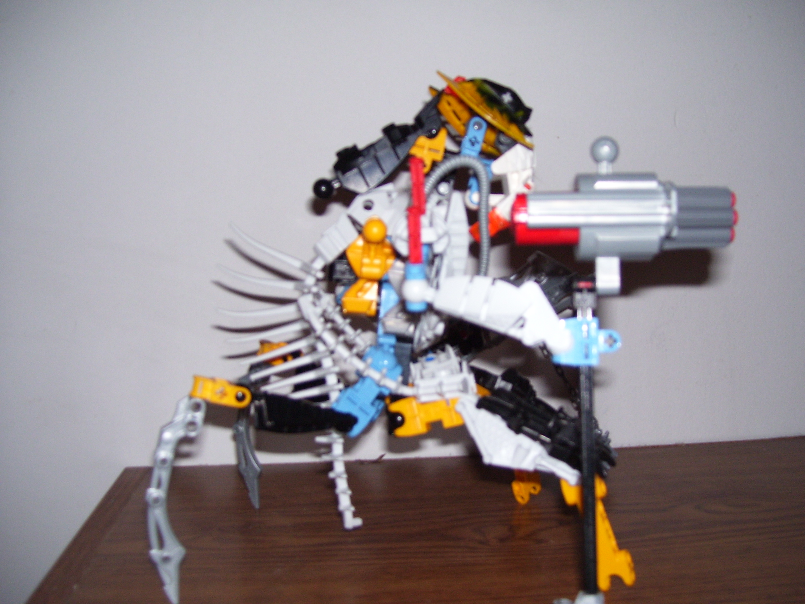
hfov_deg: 50.1
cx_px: 402
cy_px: 302
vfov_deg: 38.7
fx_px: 860
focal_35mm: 37
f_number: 2.7
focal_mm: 6
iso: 125
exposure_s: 1/60
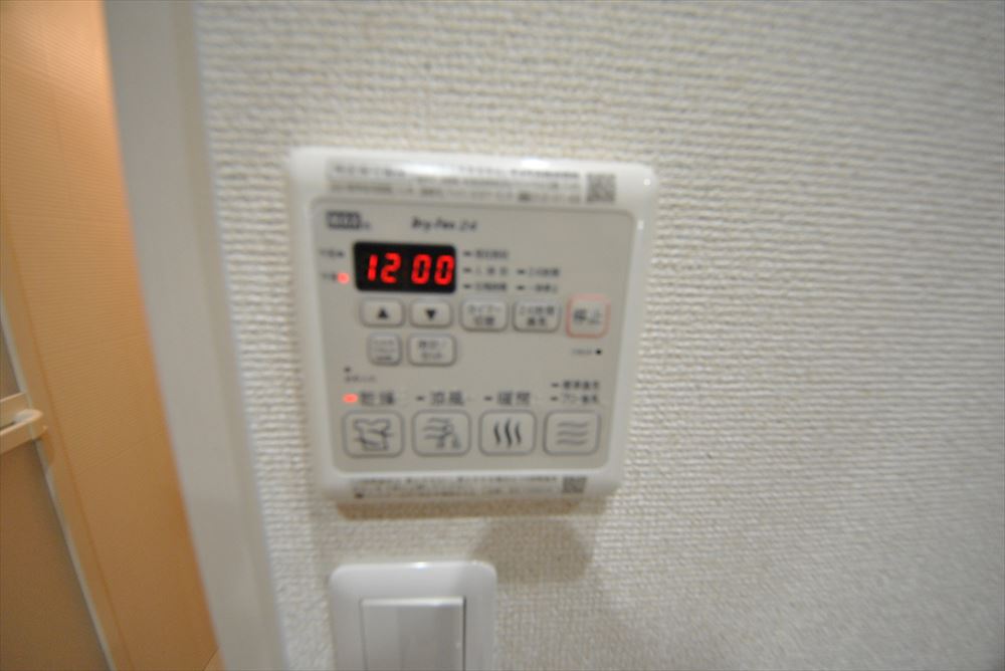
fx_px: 335
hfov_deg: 112.6
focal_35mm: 12
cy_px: 336
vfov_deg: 90.1
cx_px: 502
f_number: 4.5
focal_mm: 8
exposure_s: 1/50
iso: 800
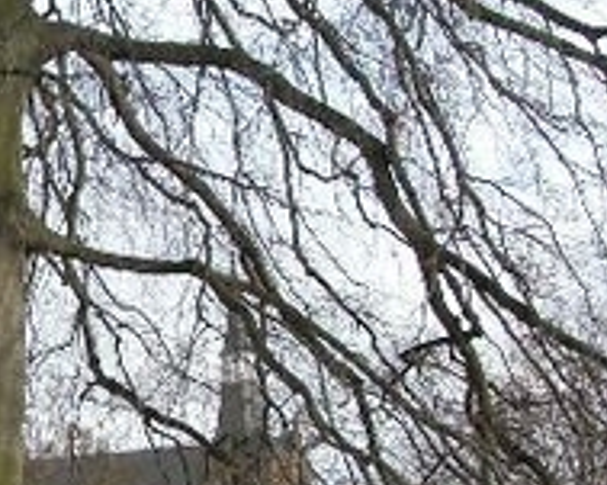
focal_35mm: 155
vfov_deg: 9.9
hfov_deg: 12.0
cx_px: -225
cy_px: 382
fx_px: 2783
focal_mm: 8.8
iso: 80
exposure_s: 1/320
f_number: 3.6
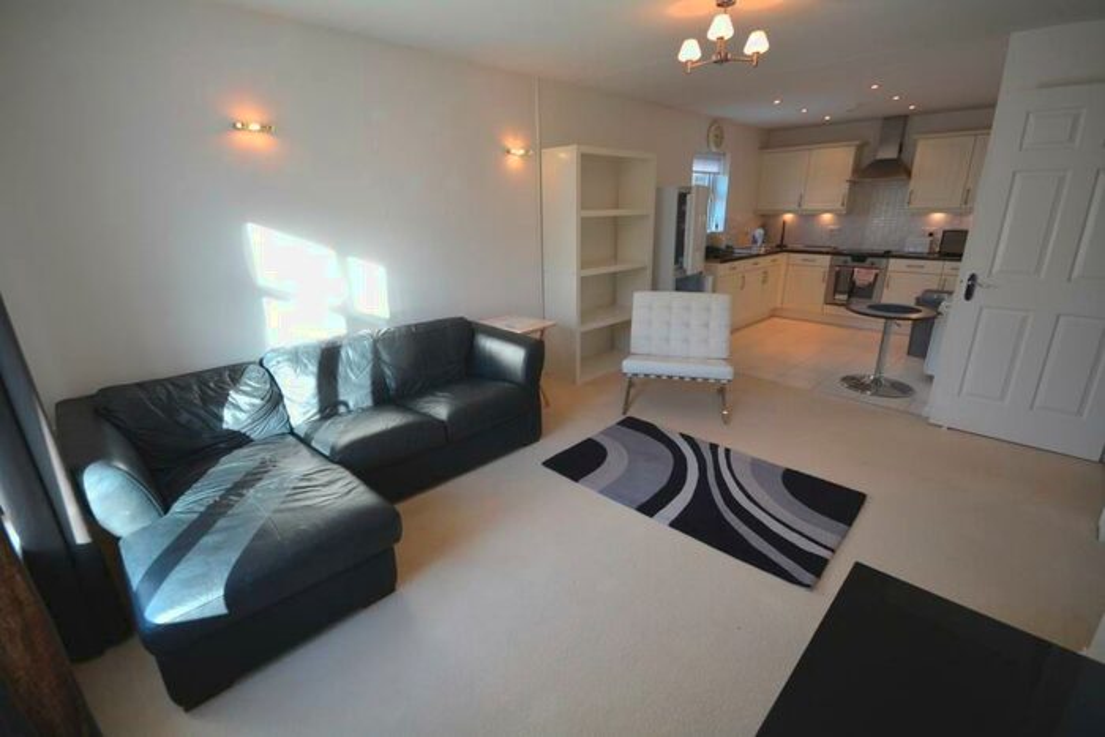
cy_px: 368
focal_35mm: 15
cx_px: 552
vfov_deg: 77.4
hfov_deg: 100.4
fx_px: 460
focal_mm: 10
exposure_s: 1/125
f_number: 5.6
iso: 360
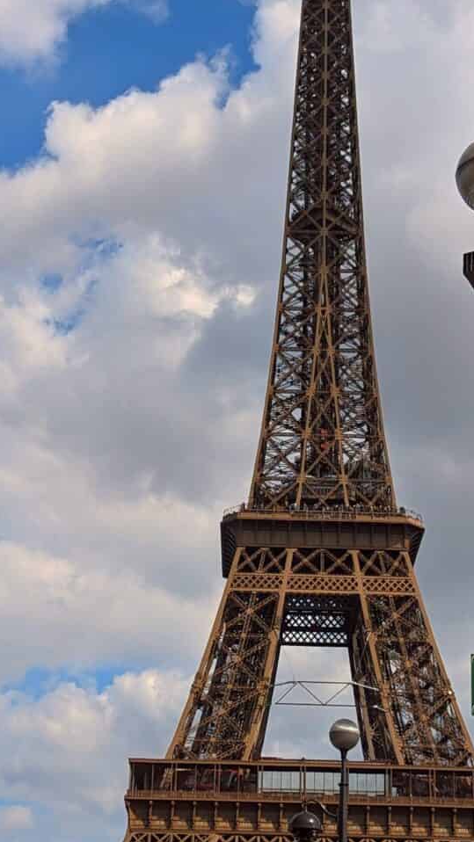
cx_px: 268
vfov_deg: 30.1
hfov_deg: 17.2
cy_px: 477
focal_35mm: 70
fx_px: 1564
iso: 49
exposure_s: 1/2632
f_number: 1.85
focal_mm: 6.81
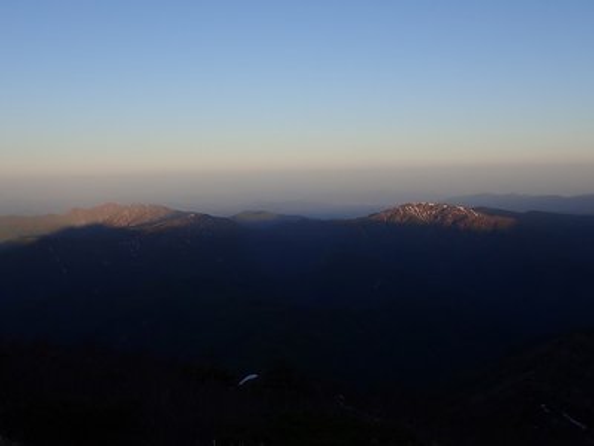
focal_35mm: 43
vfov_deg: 33.6
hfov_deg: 43.9
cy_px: 223
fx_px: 738
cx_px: 297
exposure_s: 1/400
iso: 100
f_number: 4
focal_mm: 7.86
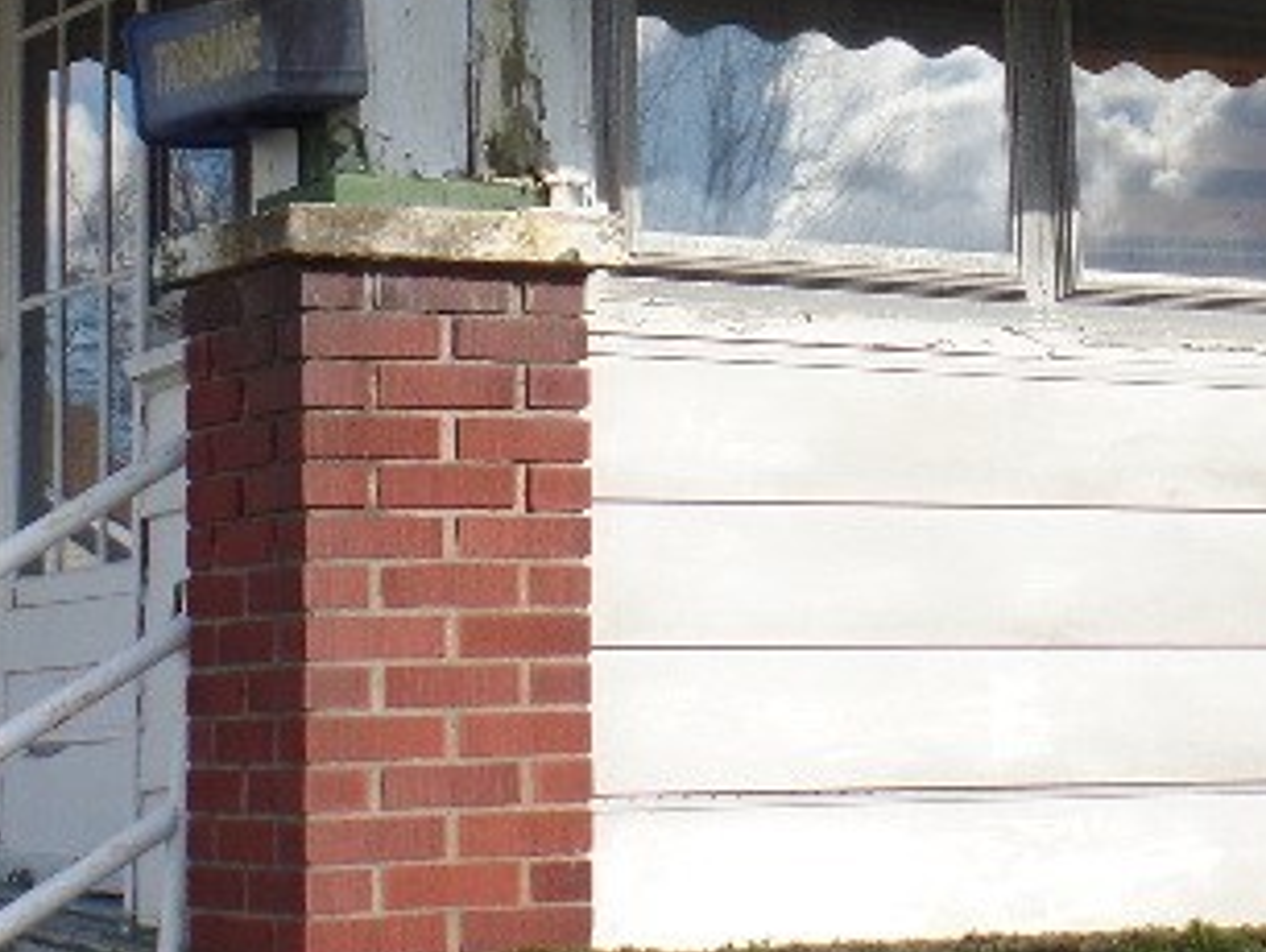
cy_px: 4
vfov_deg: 12.5
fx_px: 4282
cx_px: 923
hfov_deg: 16.7
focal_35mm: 117
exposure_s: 1/500
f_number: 3.4
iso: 80
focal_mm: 6.2
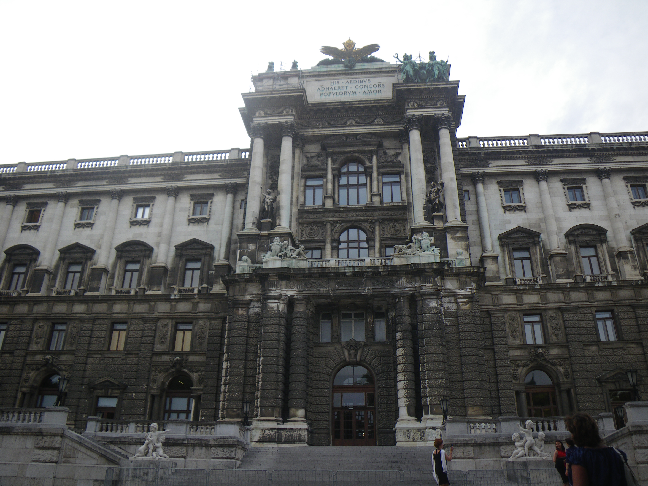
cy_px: 243
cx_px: 324
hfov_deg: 63.4
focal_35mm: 28
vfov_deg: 49.7
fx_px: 524
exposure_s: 1/200
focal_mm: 5
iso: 50
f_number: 3.5
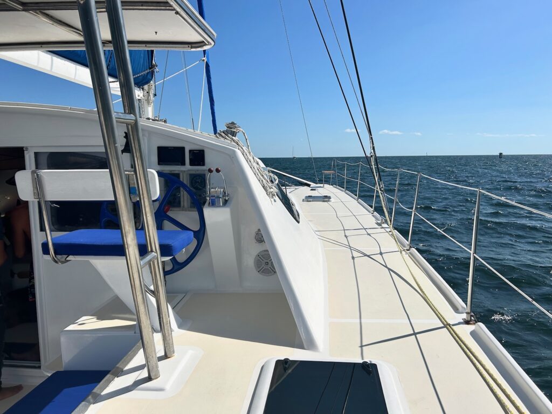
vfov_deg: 53.1
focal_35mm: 26
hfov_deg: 67.3
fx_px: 415
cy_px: 207
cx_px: 276
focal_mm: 5.7
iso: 50
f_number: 1.5
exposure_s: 1/12658
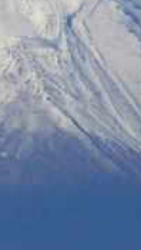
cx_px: -1
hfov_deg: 0.8
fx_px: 9867
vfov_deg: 1.4
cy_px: 167
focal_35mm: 1491
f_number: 15.4
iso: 125
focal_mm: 52.5
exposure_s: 1/320
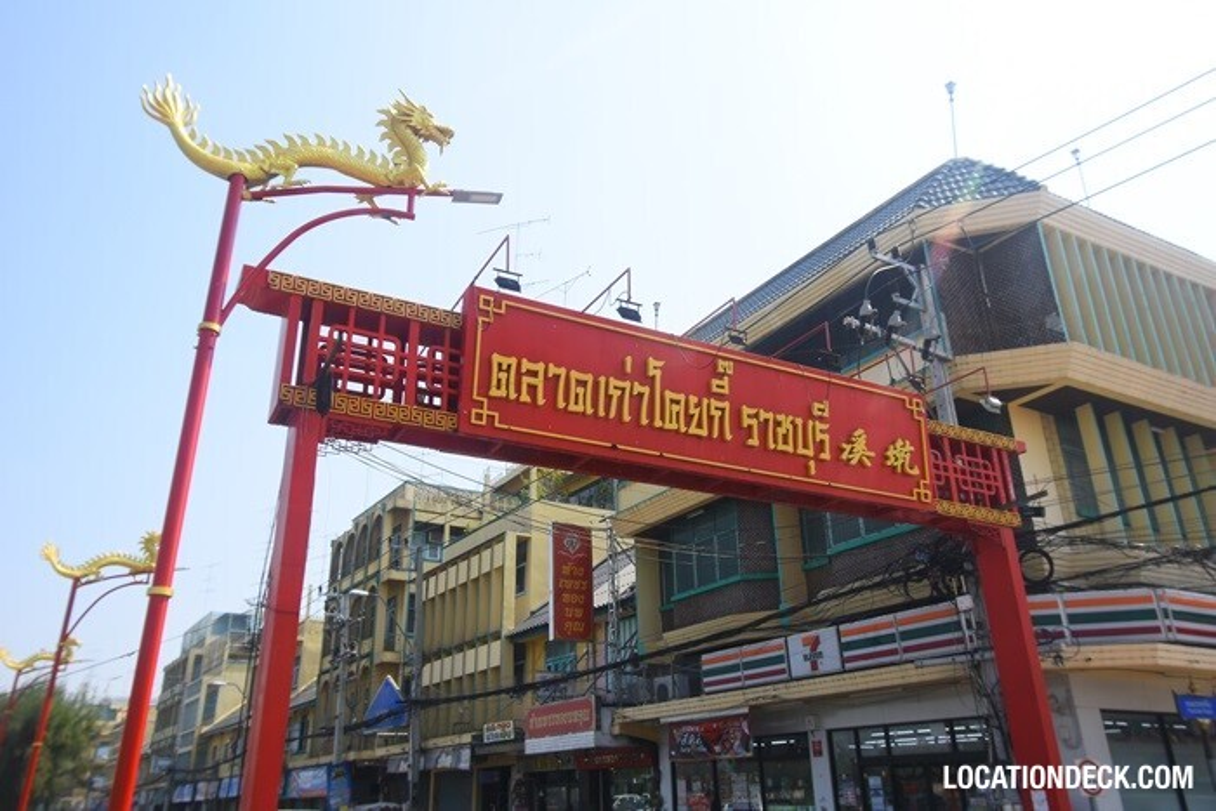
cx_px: 608
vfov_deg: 50.4
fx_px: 861
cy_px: 406
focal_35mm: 26
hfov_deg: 70.4
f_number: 6.3
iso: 250
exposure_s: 1/640
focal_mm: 17
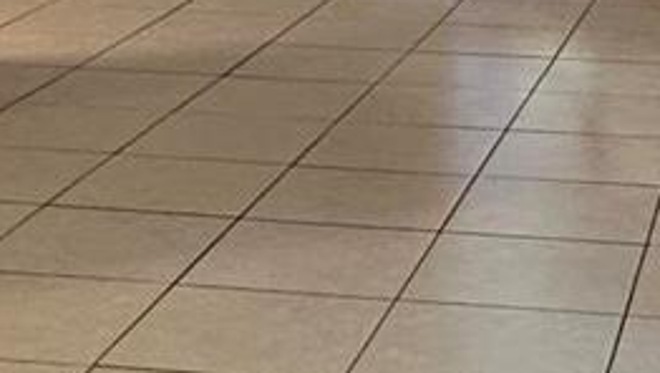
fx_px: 2085
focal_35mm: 119
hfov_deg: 17.9
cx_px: 499
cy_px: -255
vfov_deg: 9.8
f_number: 2.2
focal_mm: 2.22
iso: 250
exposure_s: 1/120
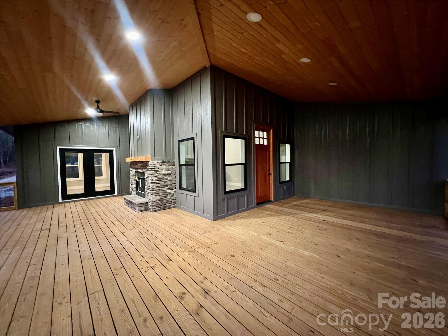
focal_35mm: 13
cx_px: 224
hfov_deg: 106.2
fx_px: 168
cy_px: 168
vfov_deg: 89.9
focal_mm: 1.57
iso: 800
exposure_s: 1/60
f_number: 1.8
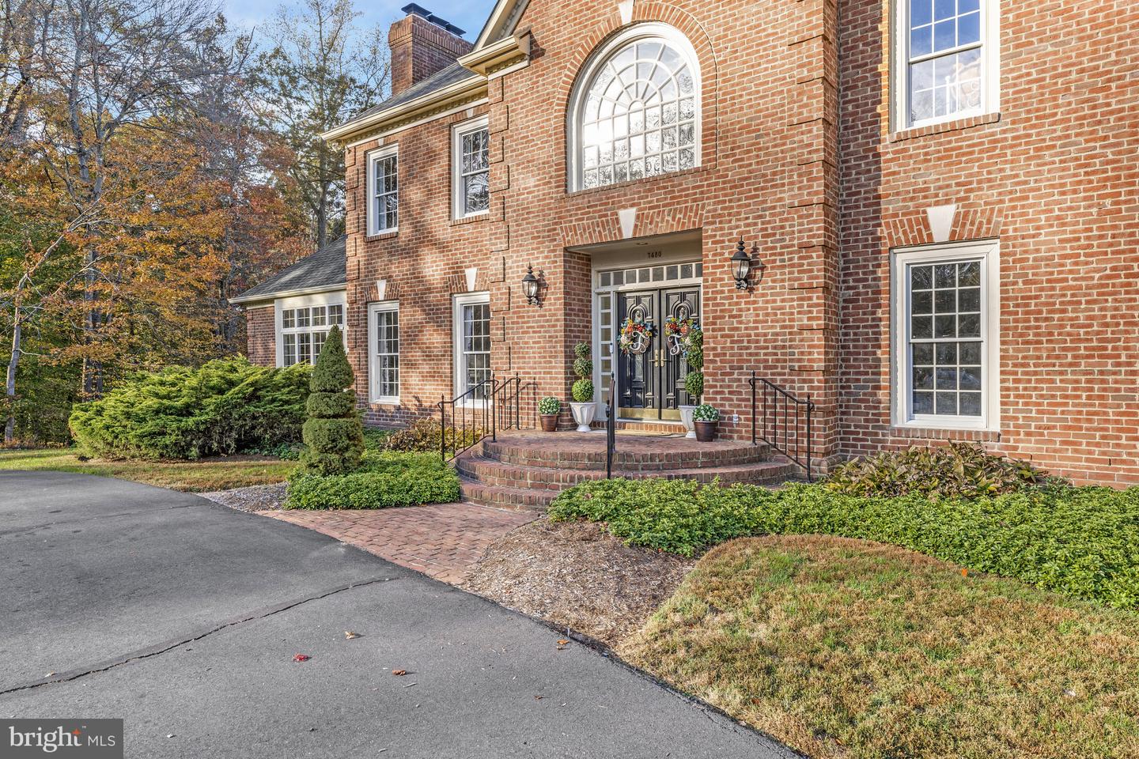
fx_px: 671
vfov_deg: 59.0
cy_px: 380
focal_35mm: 21
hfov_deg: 80.7
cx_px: 570
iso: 100
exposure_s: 1/30
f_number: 8
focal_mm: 21.2
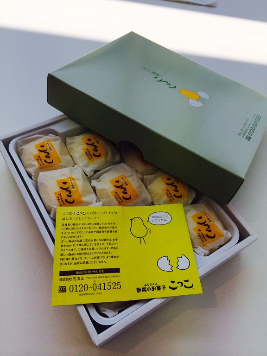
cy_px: 178
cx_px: 134
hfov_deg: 46.8
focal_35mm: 30
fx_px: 309
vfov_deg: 60.0
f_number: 2.2
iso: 40
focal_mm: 4.12
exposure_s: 1/1953
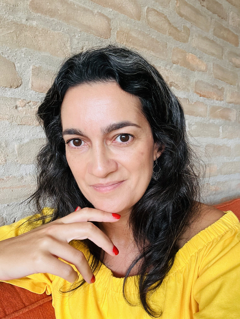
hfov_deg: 46.8
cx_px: 120
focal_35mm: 30
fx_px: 277
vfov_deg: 60.0
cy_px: 160
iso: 80
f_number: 1.9
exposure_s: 1/98
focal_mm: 2.69
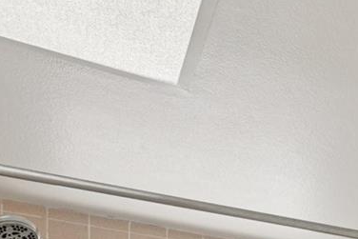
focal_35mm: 68
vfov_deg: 16.0
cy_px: 468
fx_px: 676
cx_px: 515
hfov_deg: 24.2
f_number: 8
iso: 400
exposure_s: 1/60
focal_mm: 16
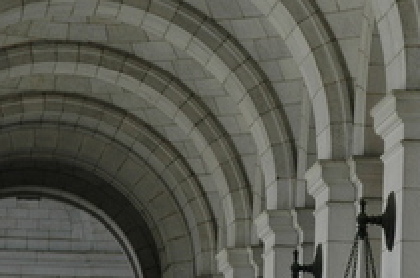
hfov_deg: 7.2
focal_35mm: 287
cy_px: 71
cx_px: 368
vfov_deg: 4.8
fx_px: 3343
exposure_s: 1/320
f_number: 8
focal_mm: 62
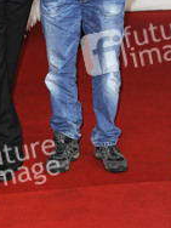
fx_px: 916
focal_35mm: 139
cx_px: 33
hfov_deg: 10.6
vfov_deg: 13.9
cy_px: -13
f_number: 5.6
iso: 640
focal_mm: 68
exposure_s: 1/160
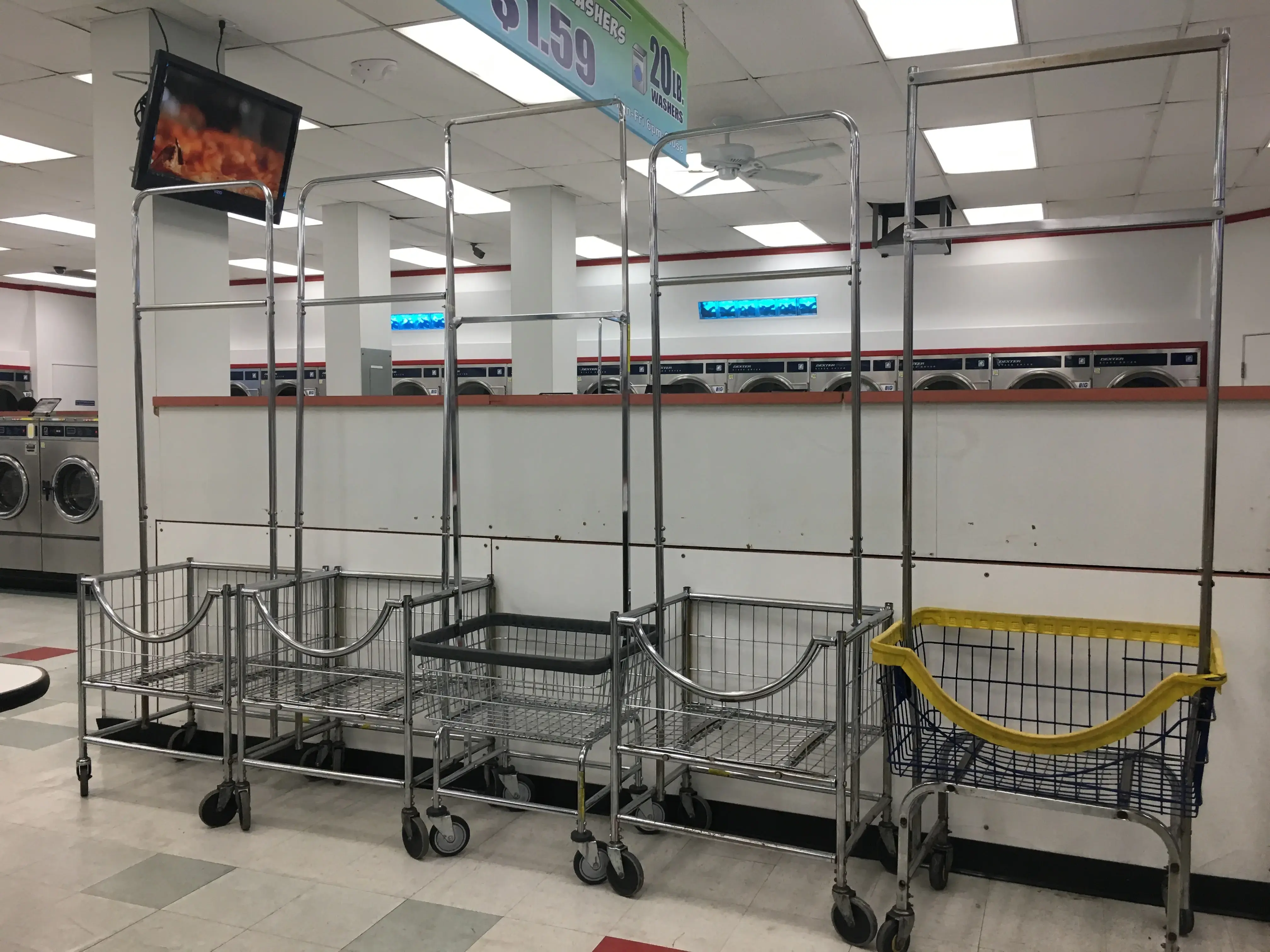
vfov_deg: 48.2
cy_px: 476
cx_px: 635
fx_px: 1064
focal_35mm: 29
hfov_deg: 61.7
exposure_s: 1/30
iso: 32
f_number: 2.2
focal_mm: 4.15
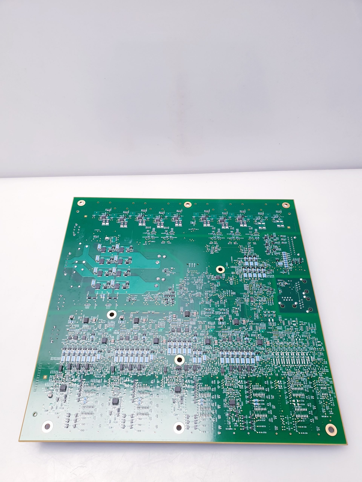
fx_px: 363
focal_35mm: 26
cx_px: 181
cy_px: 241
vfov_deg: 67.3
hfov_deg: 53.1
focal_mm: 4.3
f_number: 2.4
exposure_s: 1/50
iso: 80
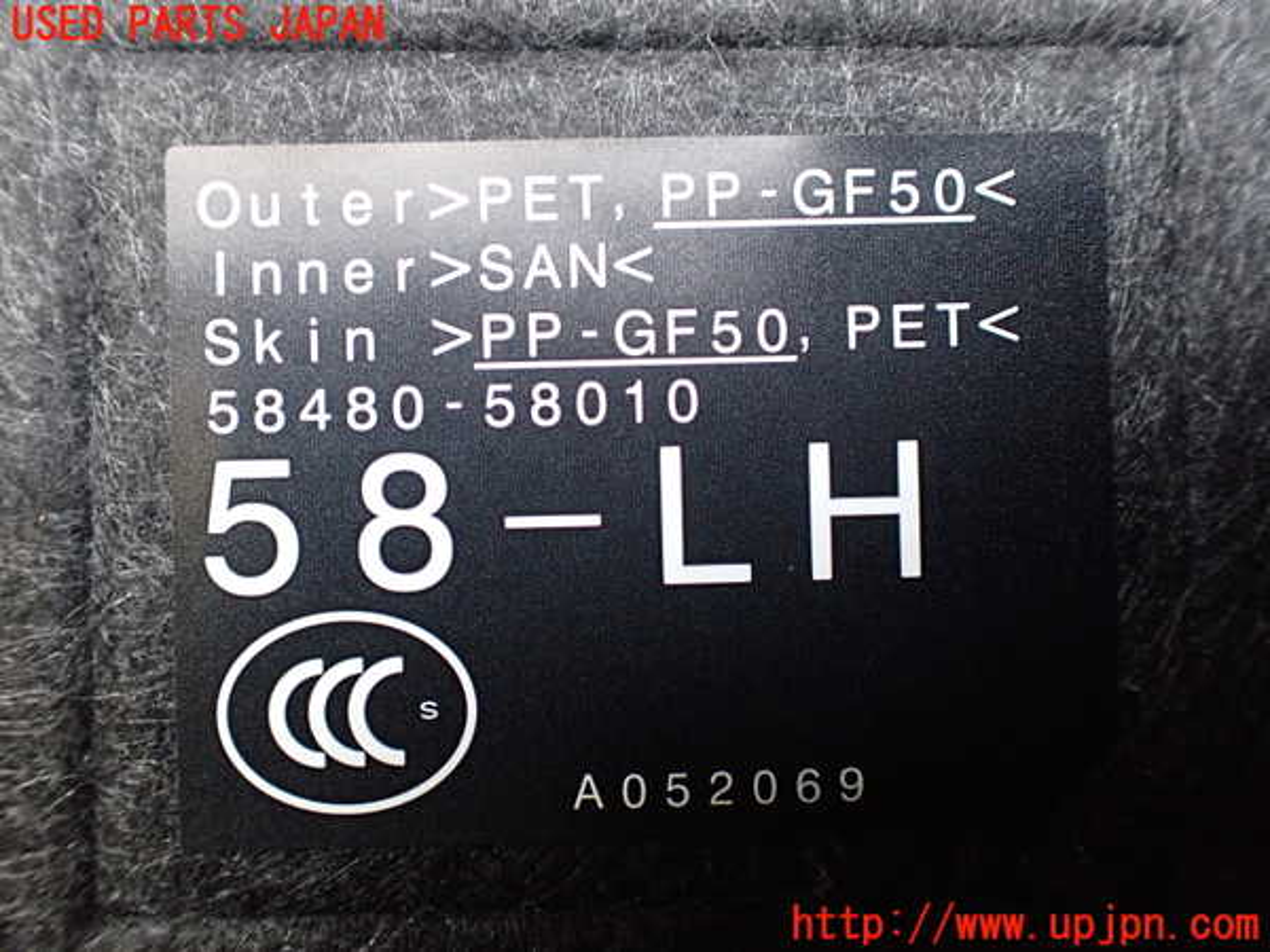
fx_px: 1101
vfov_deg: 46.8
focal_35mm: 30
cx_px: 635
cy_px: 476
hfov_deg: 60.0
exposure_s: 1/125
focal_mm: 5.4
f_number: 2.3
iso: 500
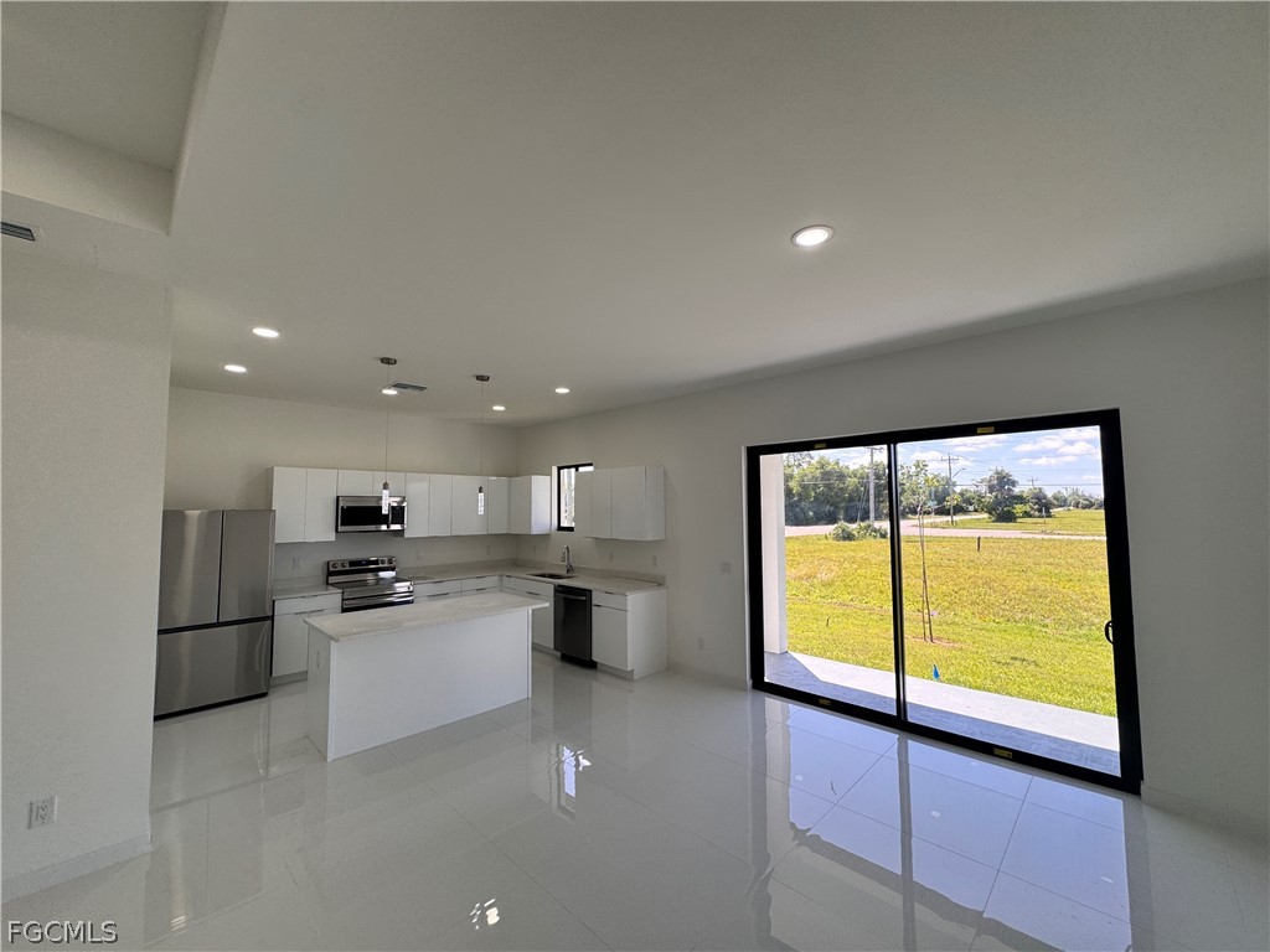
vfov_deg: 85.7
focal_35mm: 14
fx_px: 514
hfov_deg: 102.1
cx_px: 635
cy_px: 476
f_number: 2.2
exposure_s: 1/187
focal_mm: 2.22
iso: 40
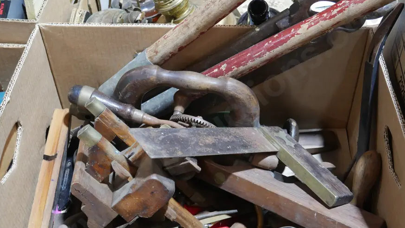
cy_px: 127
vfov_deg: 23.5
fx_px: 548
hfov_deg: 40.6
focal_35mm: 51
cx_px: 219
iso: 800
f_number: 4.4
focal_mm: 20
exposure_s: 1/60
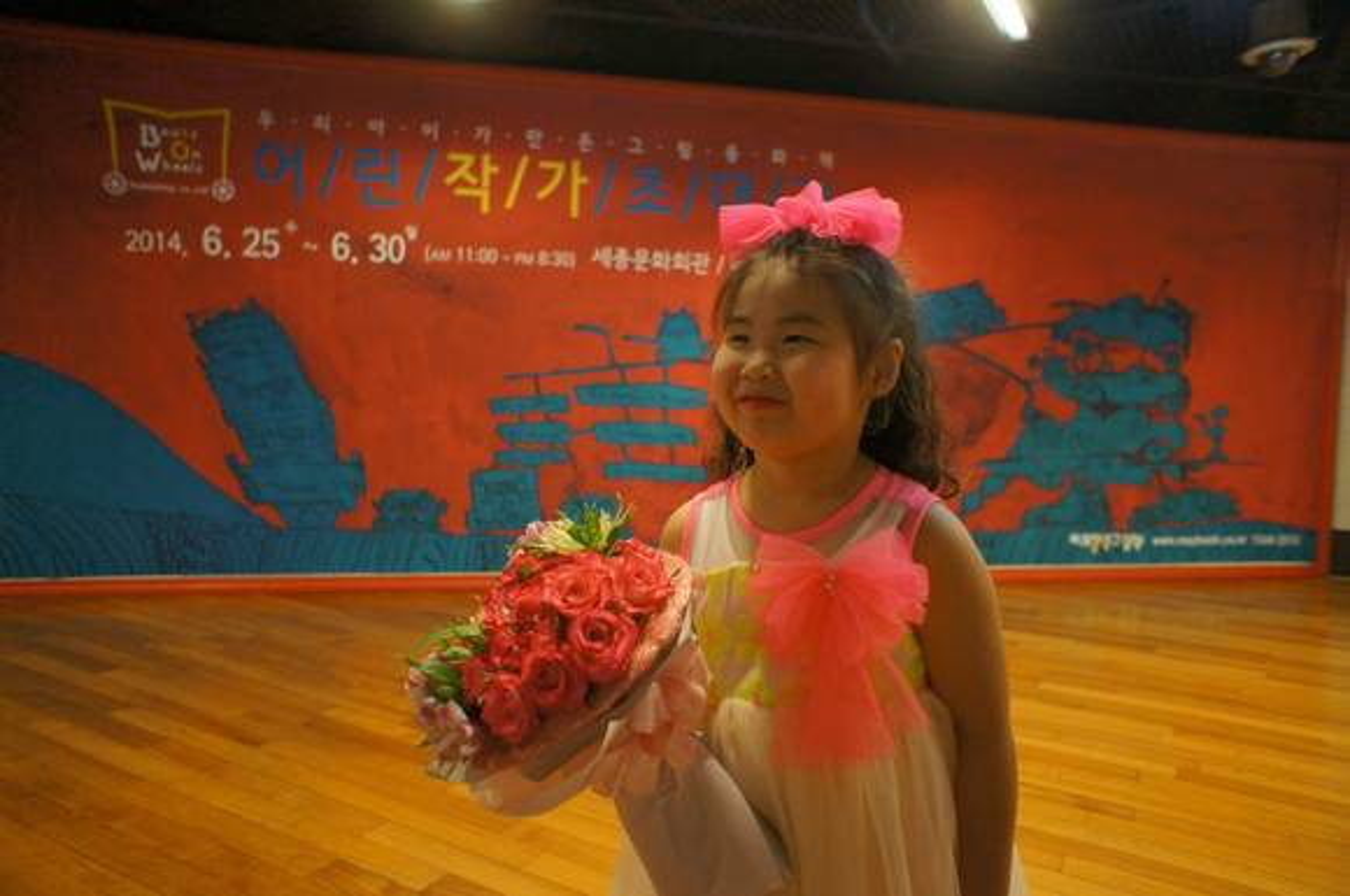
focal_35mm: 24
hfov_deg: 73.8
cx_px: 675
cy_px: 448
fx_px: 899
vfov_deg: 53.0
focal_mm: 16
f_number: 2.8
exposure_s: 1/60
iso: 1600
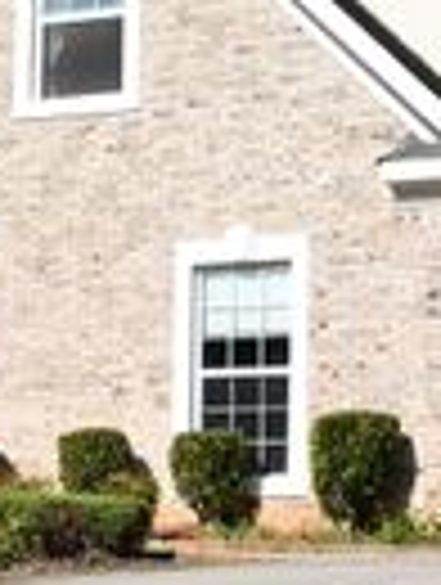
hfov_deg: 8.3
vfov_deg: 11.1
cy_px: 317
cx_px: -162
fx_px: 2997
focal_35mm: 177
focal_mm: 32
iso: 100
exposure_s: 1/250
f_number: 10
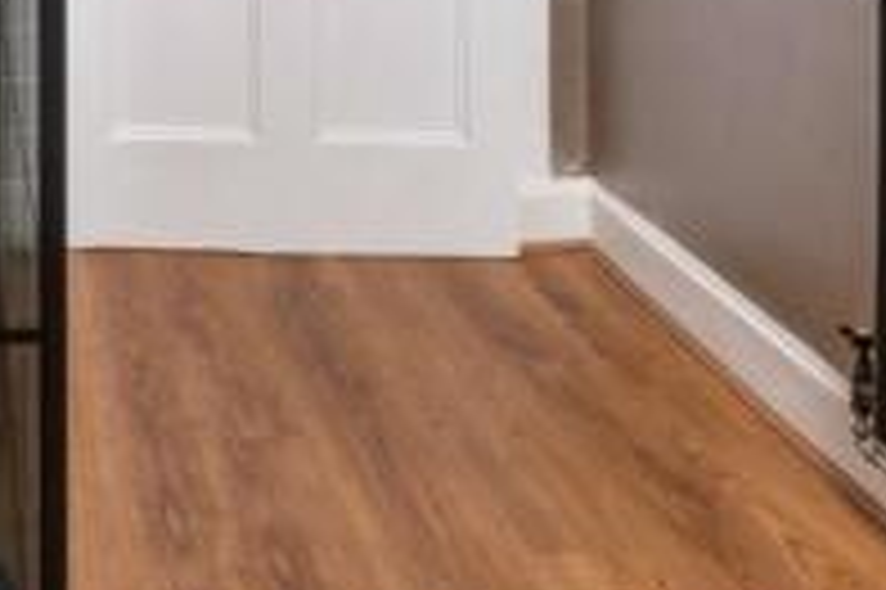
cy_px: -236
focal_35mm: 50
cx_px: -52
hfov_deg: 34.9
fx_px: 1229
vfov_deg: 23.0
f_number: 6.4
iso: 200
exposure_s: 1/60
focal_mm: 10
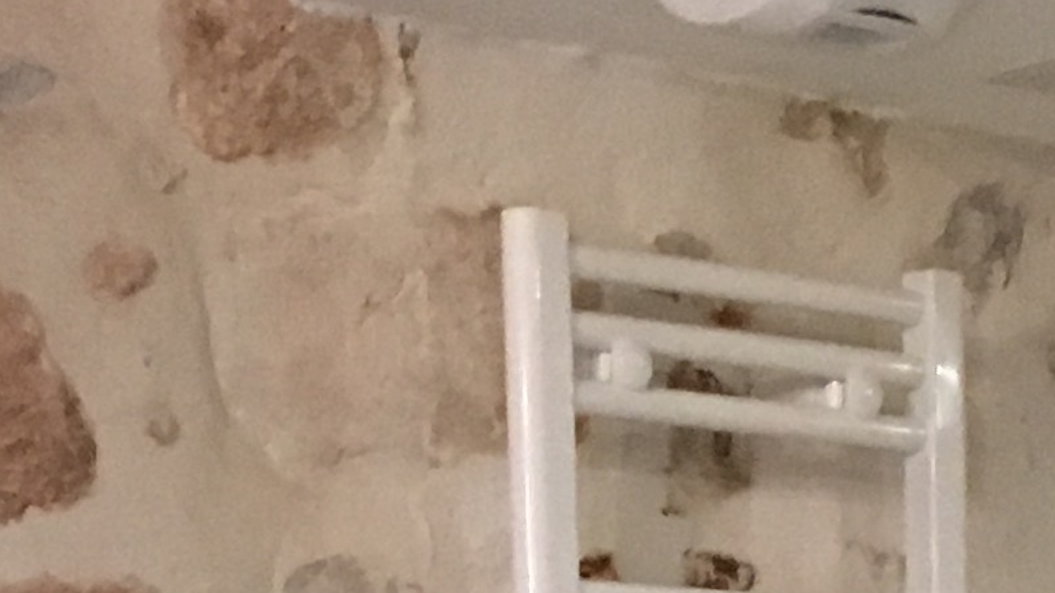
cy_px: 1800
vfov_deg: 6.8
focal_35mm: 161
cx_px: 827
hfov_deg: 13.3
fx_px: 4504
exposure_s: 1/25
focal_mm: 4.15
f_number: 2.2
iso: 200
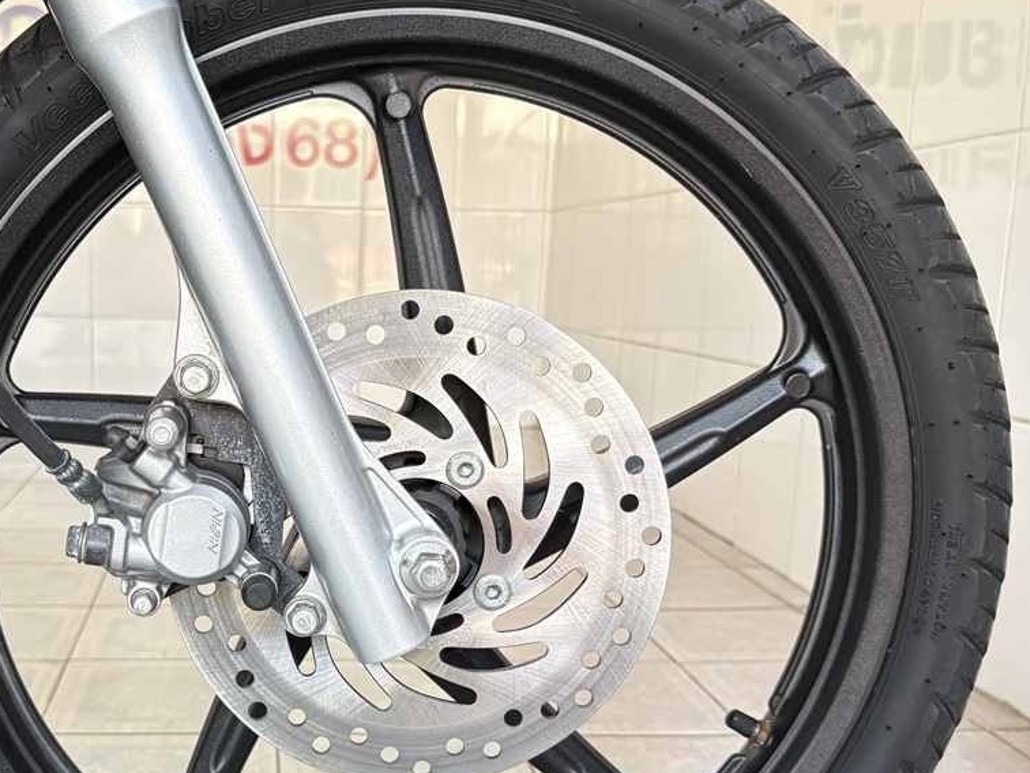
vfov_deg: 32.8
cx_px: 275
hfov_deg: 41.8
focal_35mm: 44
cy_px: 465
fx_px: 1309
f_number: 1.6
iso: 125
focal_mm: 5.96
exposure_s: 1/101
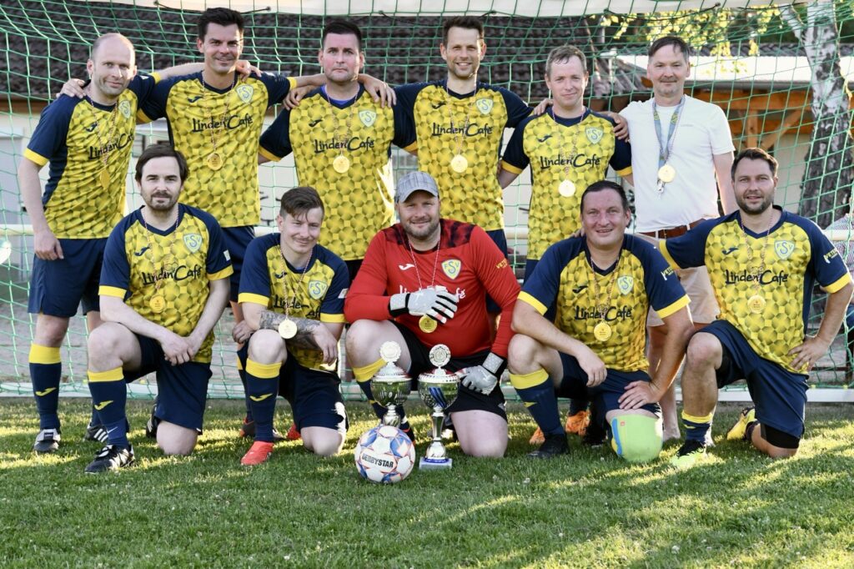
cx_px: 427
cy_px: 284
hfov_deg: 44.5
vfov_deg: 30.5
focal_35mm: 44
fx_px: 1043
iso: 1250
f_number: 3.5
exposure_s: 1/1600
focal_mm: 44
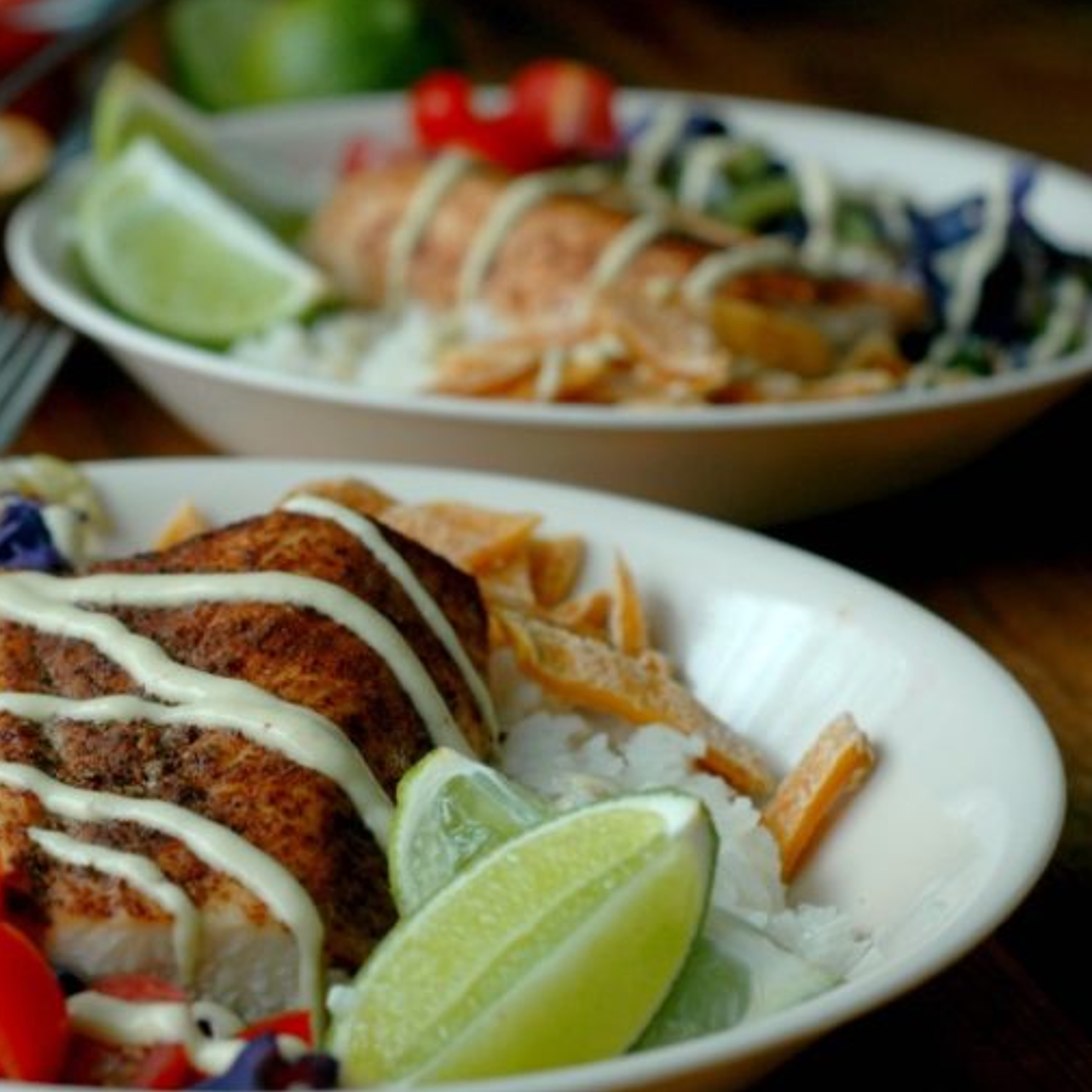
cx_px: 299
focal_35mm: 97
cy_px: 541
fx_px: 3462
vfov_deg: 17.9
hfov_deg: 17.8
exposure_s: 1/100
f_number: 5
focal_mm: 50
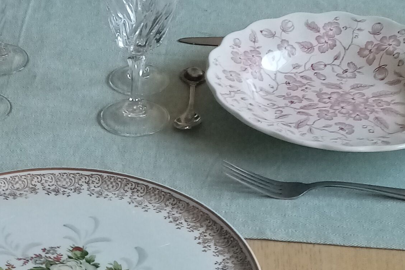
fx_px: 1125
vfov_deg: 13.4
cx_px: 71
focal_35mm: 100
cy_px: 315
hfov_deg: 20.1
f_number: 1.8
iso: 155
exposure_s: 1/33.3
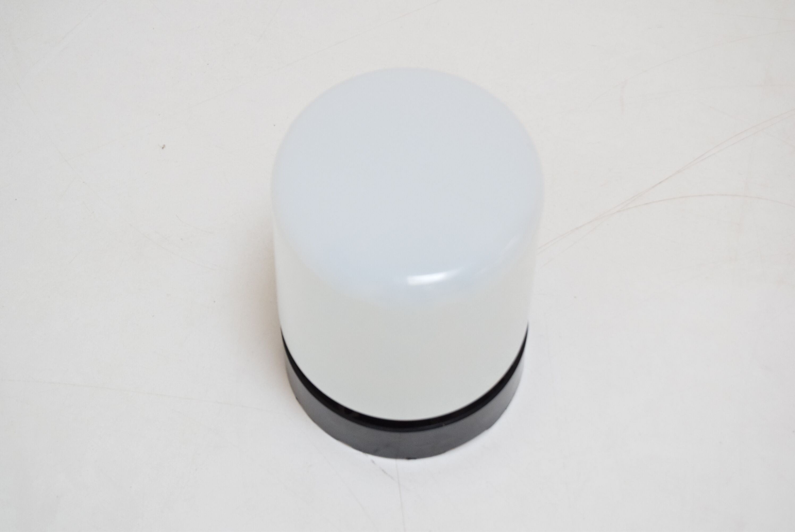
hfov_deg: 24.6
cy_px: 266
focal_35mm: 82
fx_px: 1823
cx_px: 398
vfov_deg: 16.6
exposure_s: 1/160
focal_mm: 55
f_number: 6.3
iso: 1600
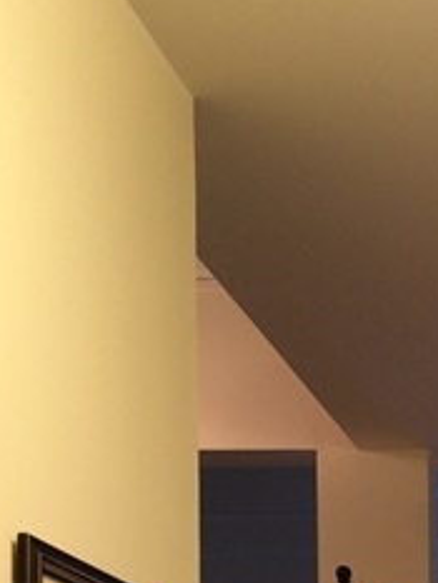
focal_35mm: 99
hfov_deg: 13.9
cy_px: 841
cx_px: 693
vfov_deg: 18.0
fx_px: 1669
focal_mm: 4.12
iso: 100
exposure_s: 1/30
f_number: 2.2
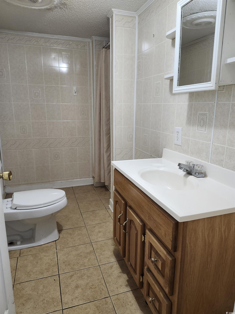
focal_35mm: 23
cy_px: 157
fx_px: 208
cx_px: 118
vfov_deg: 73.9
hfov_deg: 58.9
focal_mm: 5.54
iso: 800
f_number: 1.8
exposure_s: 1/120
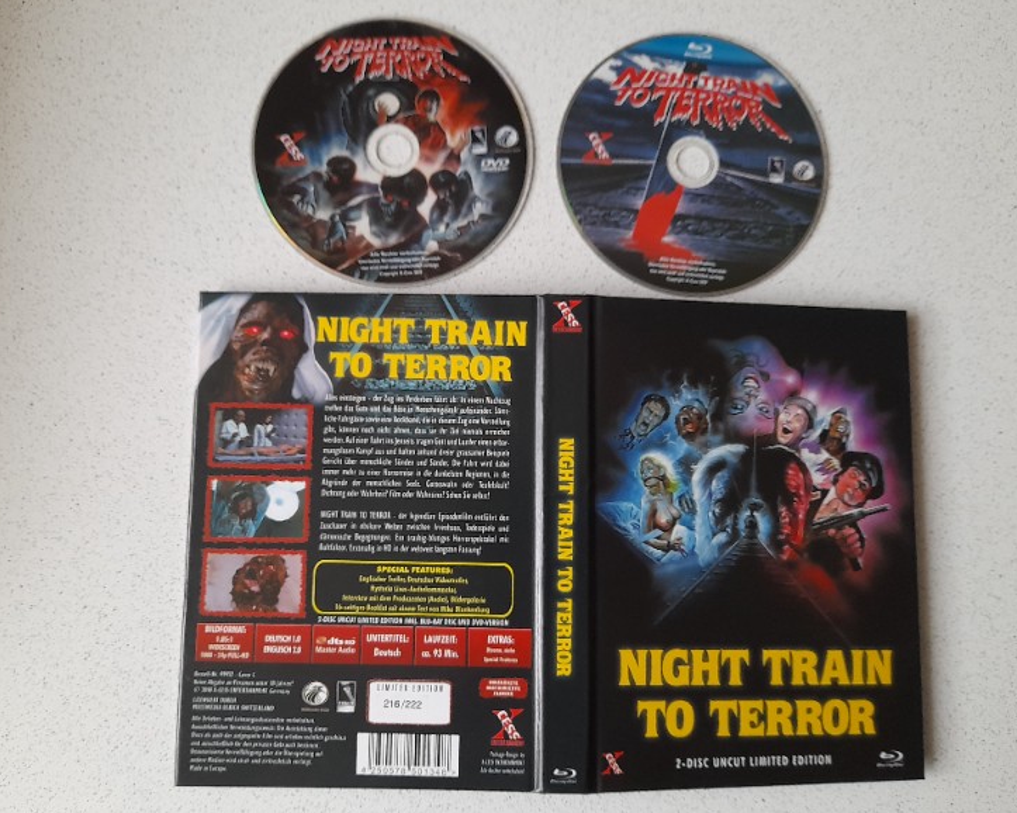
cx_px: 482
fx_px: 812
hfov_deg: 64.0
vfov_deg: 53.2
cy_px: 408
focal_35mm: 27
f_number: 2
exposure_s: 1/30
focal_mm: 4.6
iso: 250
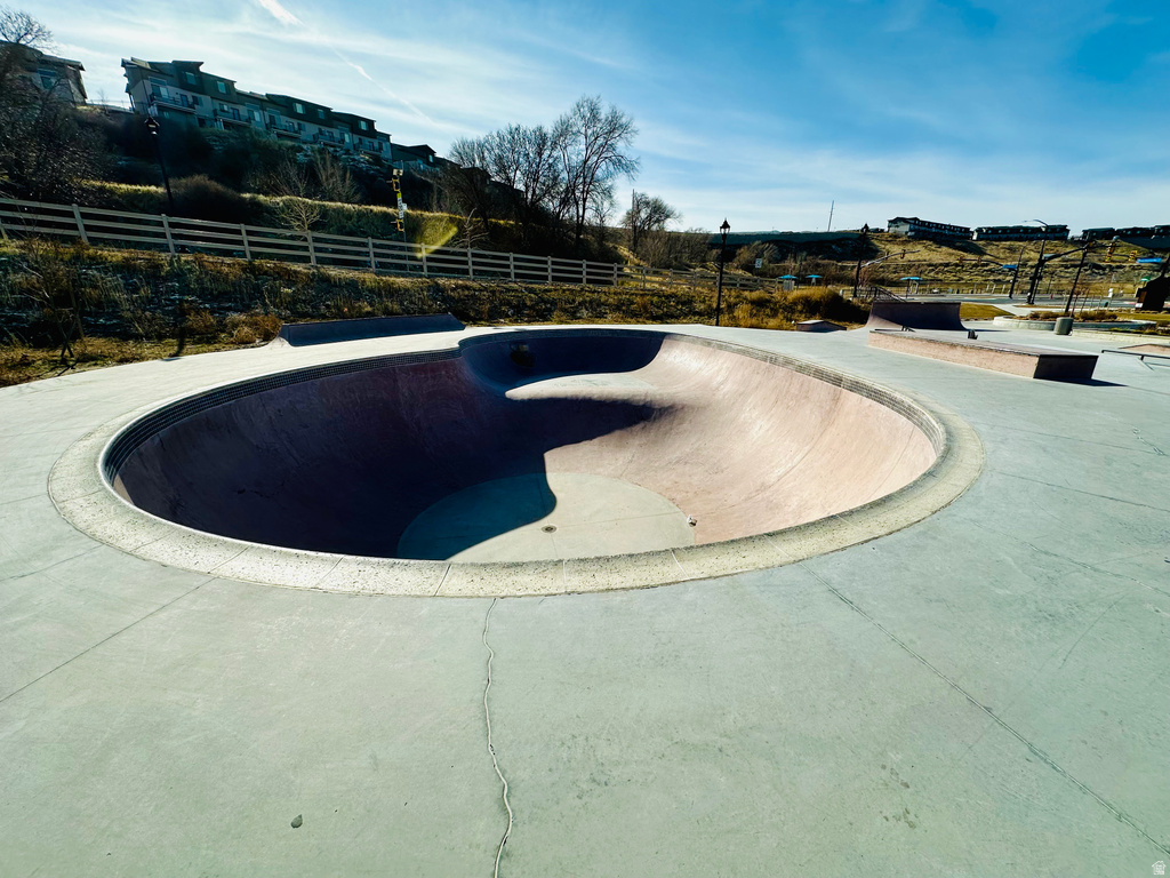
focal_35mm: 14
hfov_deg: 102.1
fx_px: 473
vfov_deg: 85.7
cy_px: 439
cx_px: 585
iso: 50
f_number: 2.2
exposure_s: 1/2882
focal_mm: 2.22
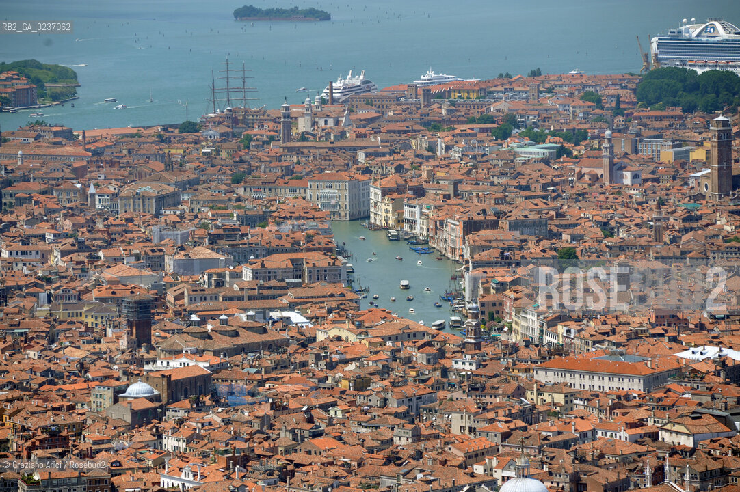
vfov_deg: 6.9
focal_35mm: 200
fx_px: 4108
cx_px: 370
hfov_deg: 10.3
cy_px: 246
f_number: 7.1
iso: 400
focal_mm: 200
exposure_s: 1/1250
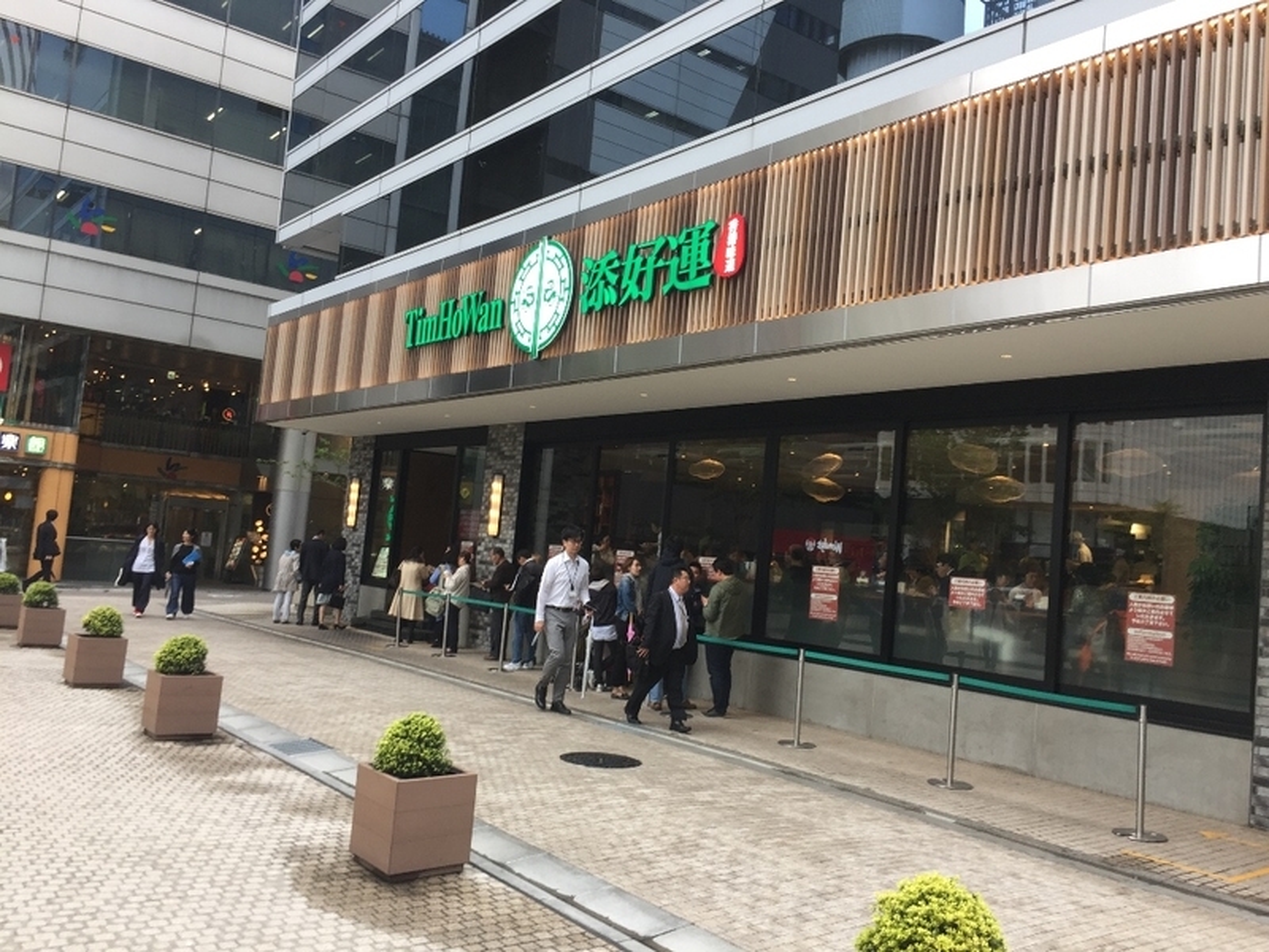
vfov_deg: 48.2
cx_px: 634
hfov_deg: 61.7
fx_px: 1063
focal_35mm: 29
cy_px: 476
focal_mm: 4.15
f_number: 2.2
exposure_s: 1/120
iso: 40
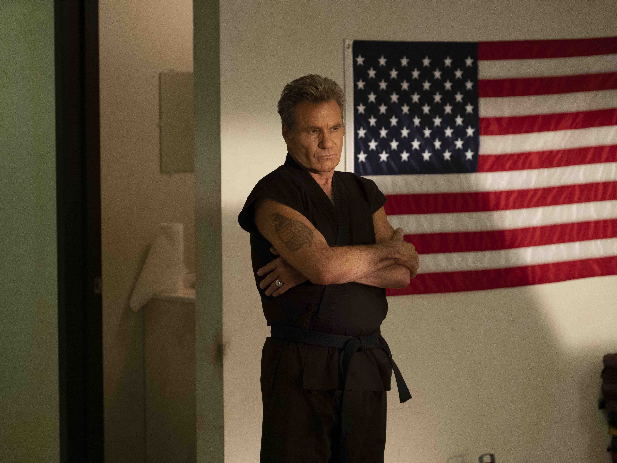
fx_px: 2852
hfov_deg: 12.3
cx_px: 285
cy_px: 232
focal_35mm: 160
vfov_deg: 9.3
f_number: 2.8
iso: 3200
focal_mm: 98.2
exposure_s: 1/250
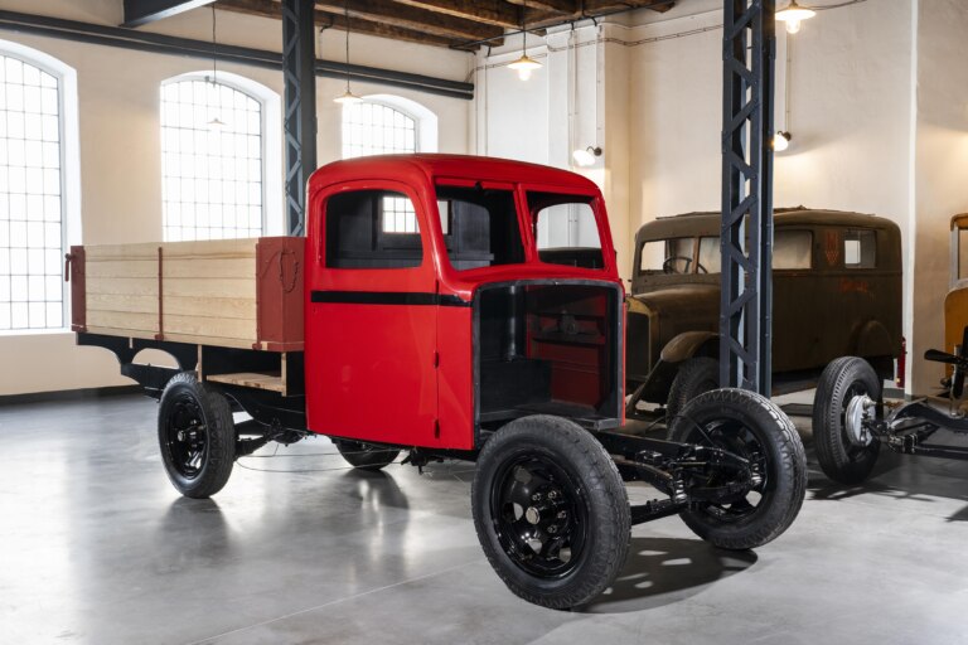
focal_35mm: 38
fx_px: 1022
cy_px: 322
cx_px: 484
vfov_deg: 35.1
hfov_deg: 50.7
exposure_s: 1.6
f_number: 10
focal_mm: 38
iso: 100
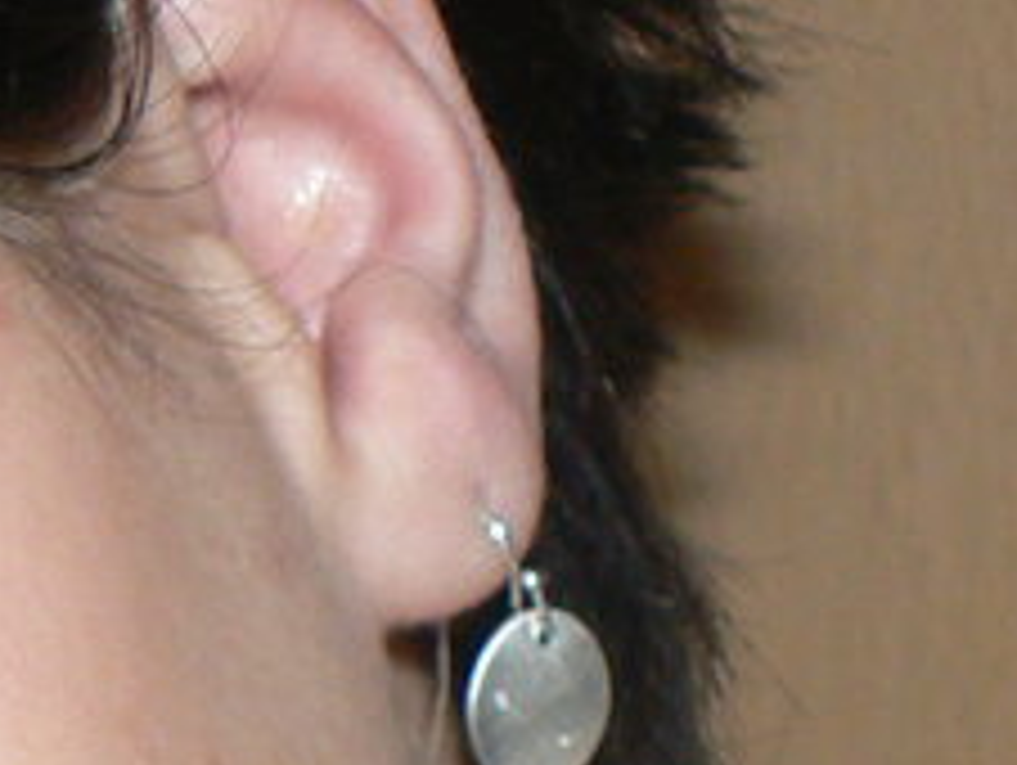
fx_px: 5617
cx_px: -873
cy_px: 1156
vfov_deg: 7.6
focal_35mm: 191
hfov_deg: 9.8
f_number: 2.8
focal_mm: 6
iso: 100
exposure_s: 1/30
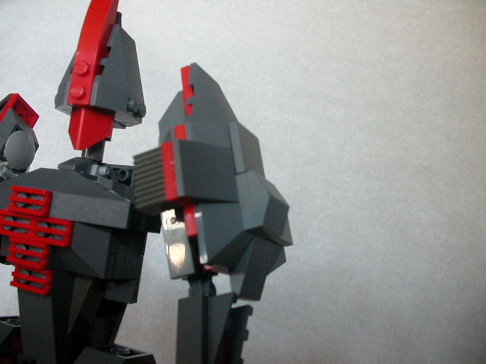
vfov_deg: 38.7
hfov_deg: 50.1
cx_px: 243
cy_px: 182
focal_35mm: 37
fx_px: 519
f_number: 2.7
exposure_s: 1/6.4
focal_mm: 5.6
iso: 296
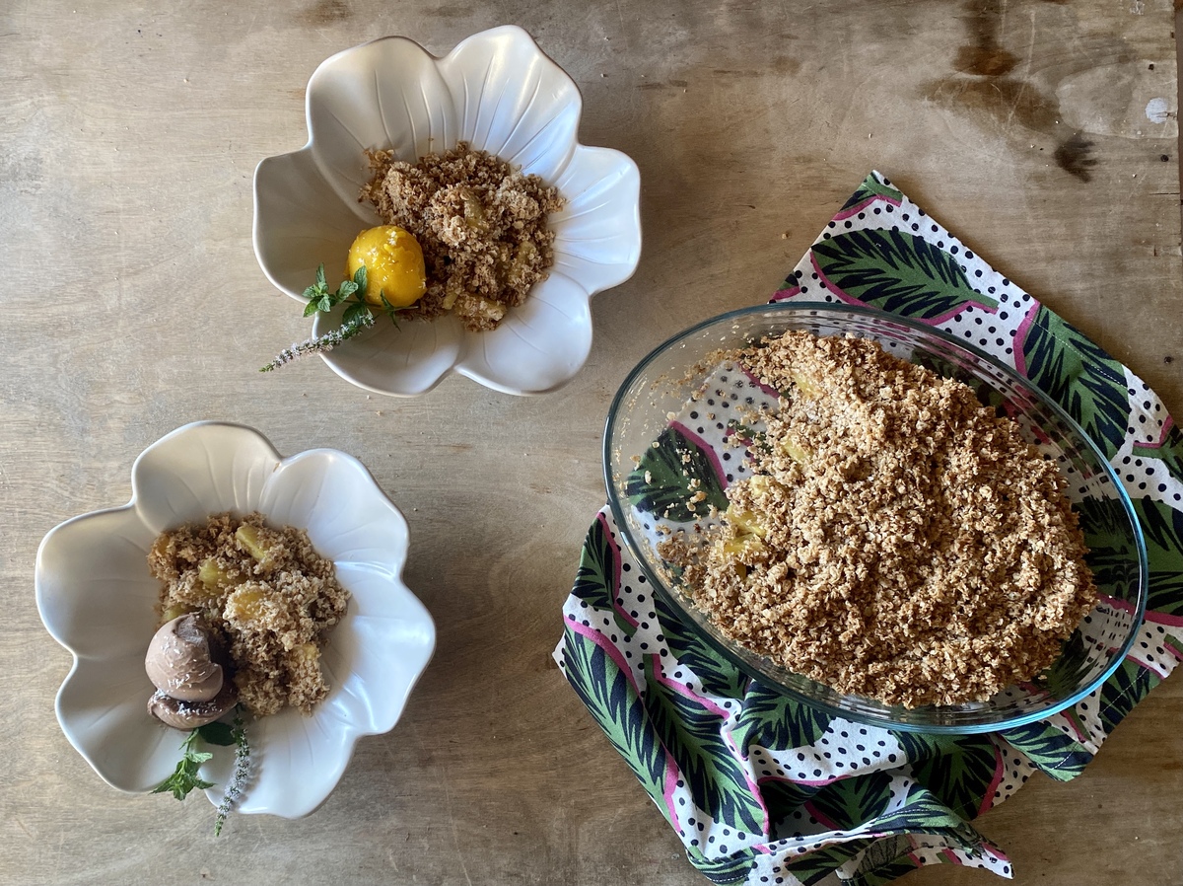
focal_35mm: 26
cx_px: 592
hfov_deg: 67.3
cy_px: 443
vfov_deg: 53.0
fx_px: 888
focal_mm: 4.25
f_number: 1.8
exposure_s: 1/121
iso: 100
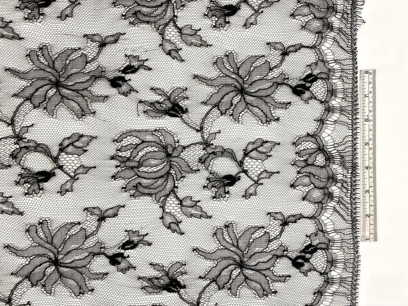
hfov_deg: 67.3
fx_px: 306
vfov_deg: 53.1
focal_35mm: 26
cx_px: 204
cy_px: 153
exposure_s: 1/60
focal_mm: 4.25
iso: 64
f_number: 1.8
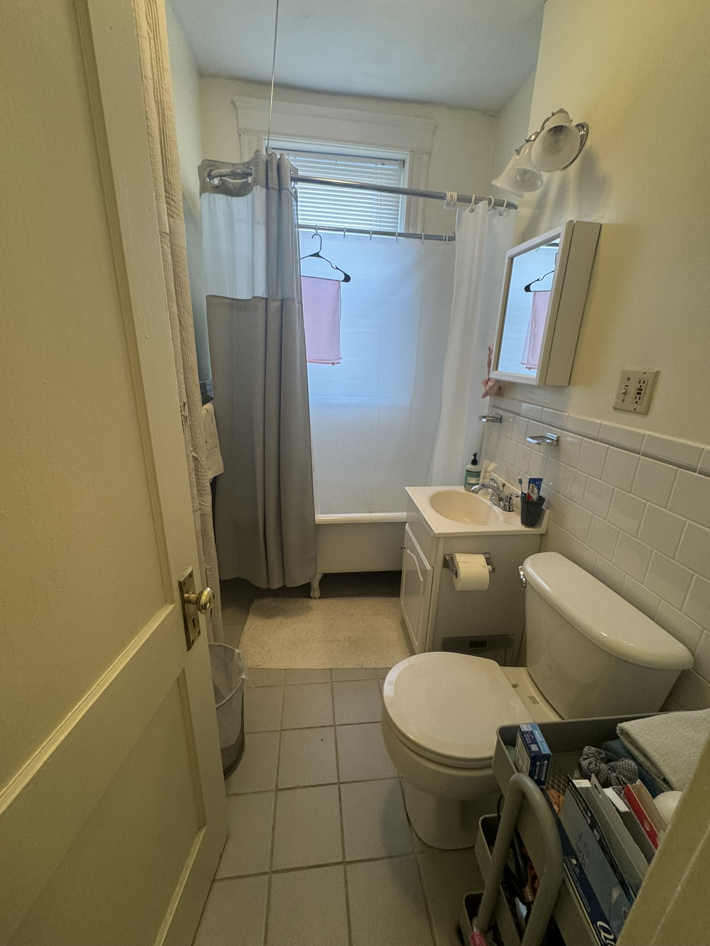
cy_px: 473
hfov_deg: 85.7
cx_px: 355
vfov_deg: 102.1
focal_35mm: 14
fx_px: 383
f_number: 2.2
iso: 200
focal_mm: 2.22
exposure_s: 1/60
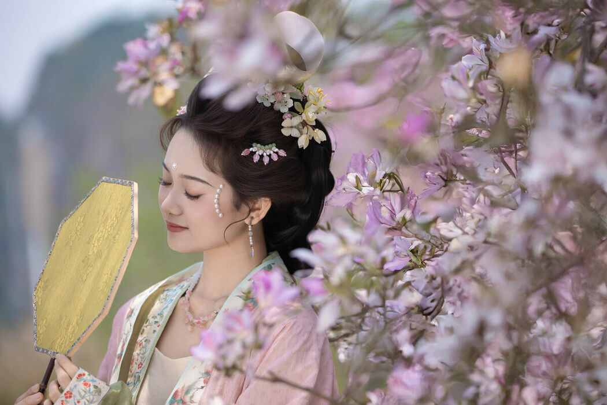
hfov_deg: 15.2
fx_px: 2276
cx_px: 304
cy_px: 202
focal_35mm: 135
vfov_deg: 10.2
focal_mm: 135
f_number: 2.8
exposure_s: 1/1600
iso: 100
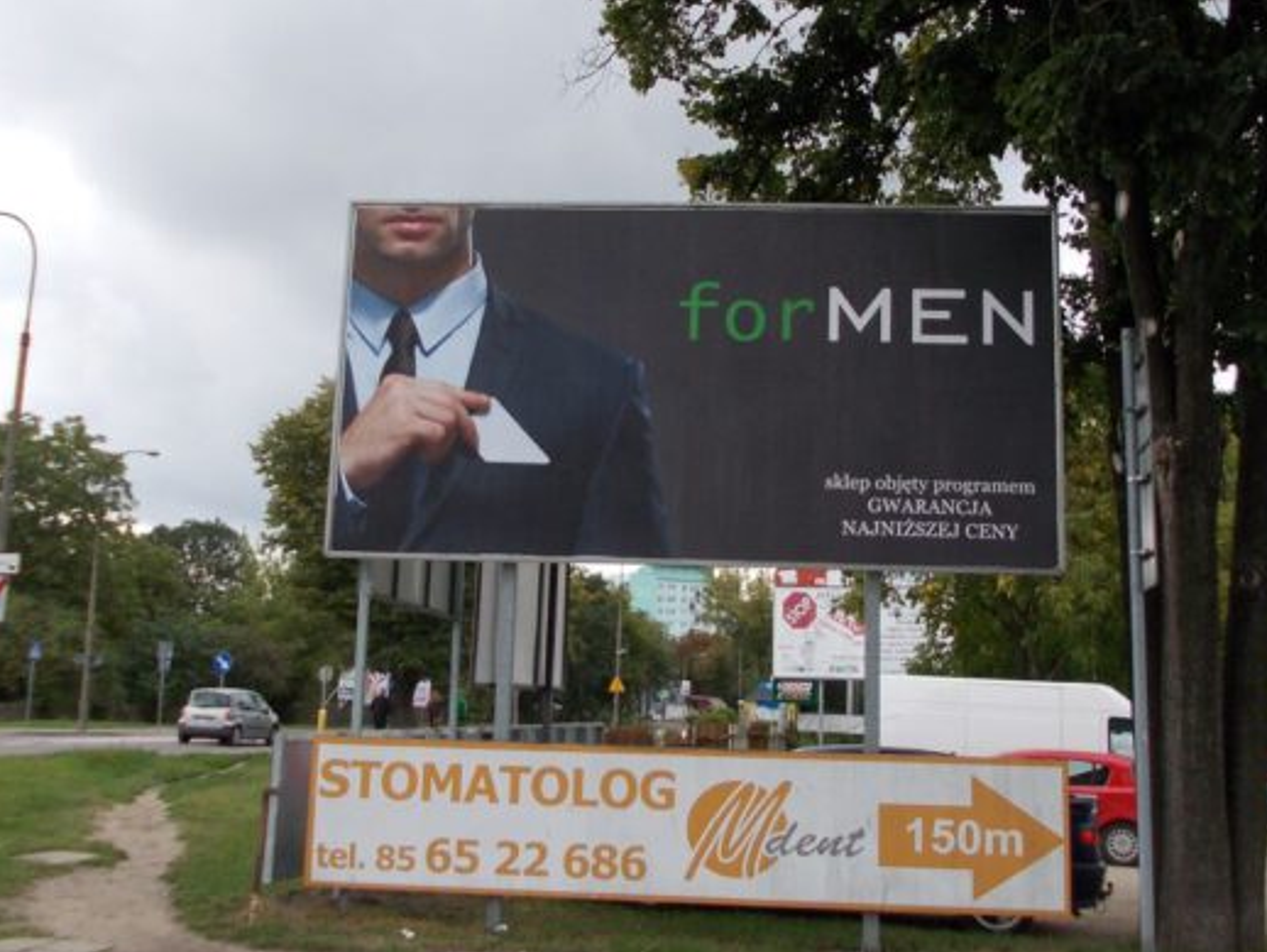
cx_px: 665
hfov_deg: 46.8
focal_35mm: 40
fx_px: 1465
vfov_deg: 35.9
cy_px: 400
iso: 80
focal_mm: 4
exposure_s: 1/500
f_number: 2.7
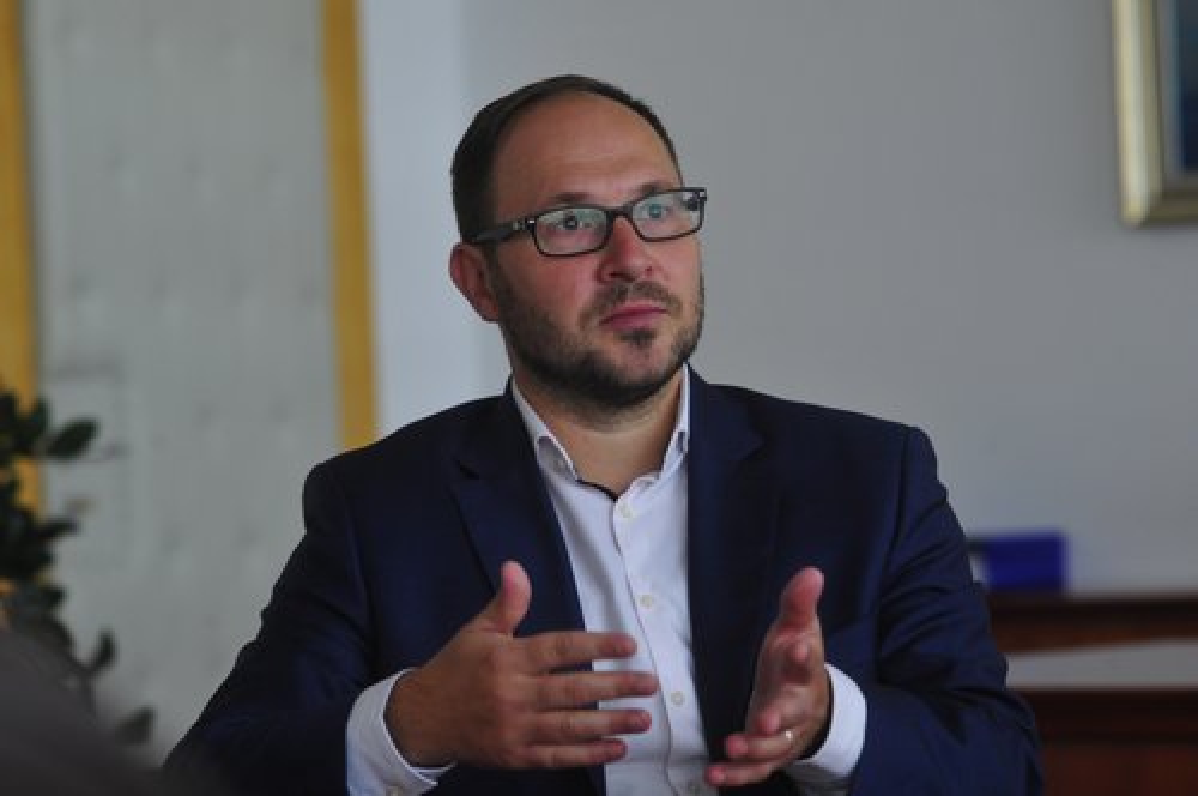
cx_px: 599
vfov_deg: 26.9
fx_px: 1662
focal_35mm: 50
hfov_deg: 39.6
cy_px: 398
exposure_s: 1/125
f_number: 4
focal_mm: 50
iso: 1600
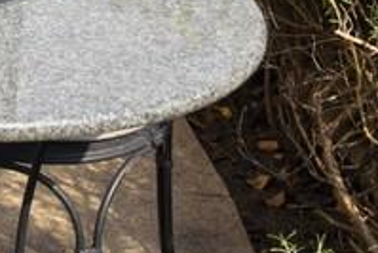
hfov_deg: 13.4
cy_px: -227
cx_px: -285
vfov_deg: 9.3
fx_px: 1461
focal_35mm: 139
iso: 100
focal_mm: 18
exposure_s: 1/320
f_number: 9
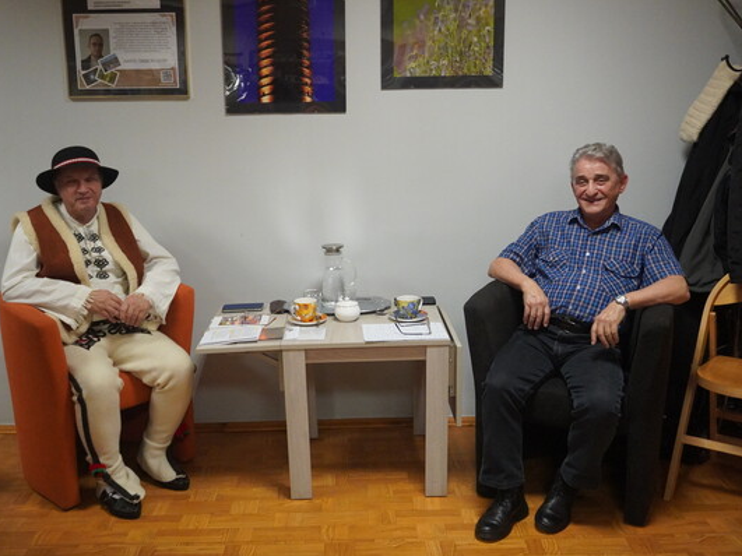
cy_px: 279
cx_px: 335
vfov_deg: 38.1
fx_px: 805
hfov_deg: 49.4
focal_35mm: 38
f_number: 4.5
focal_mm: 23
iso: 5000
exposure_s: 1/160
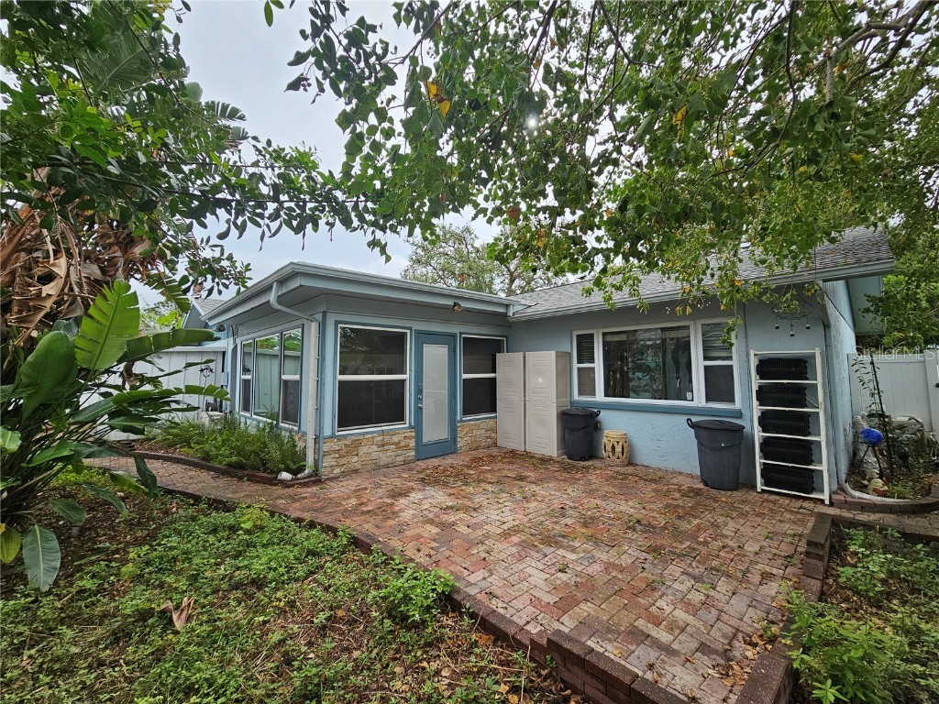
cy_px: 352
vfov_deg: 89.9
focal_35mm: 13
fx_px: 353
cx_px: 470
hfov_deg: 106.2
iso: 50
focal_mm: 2.2
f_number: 2.2
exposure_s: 1/730
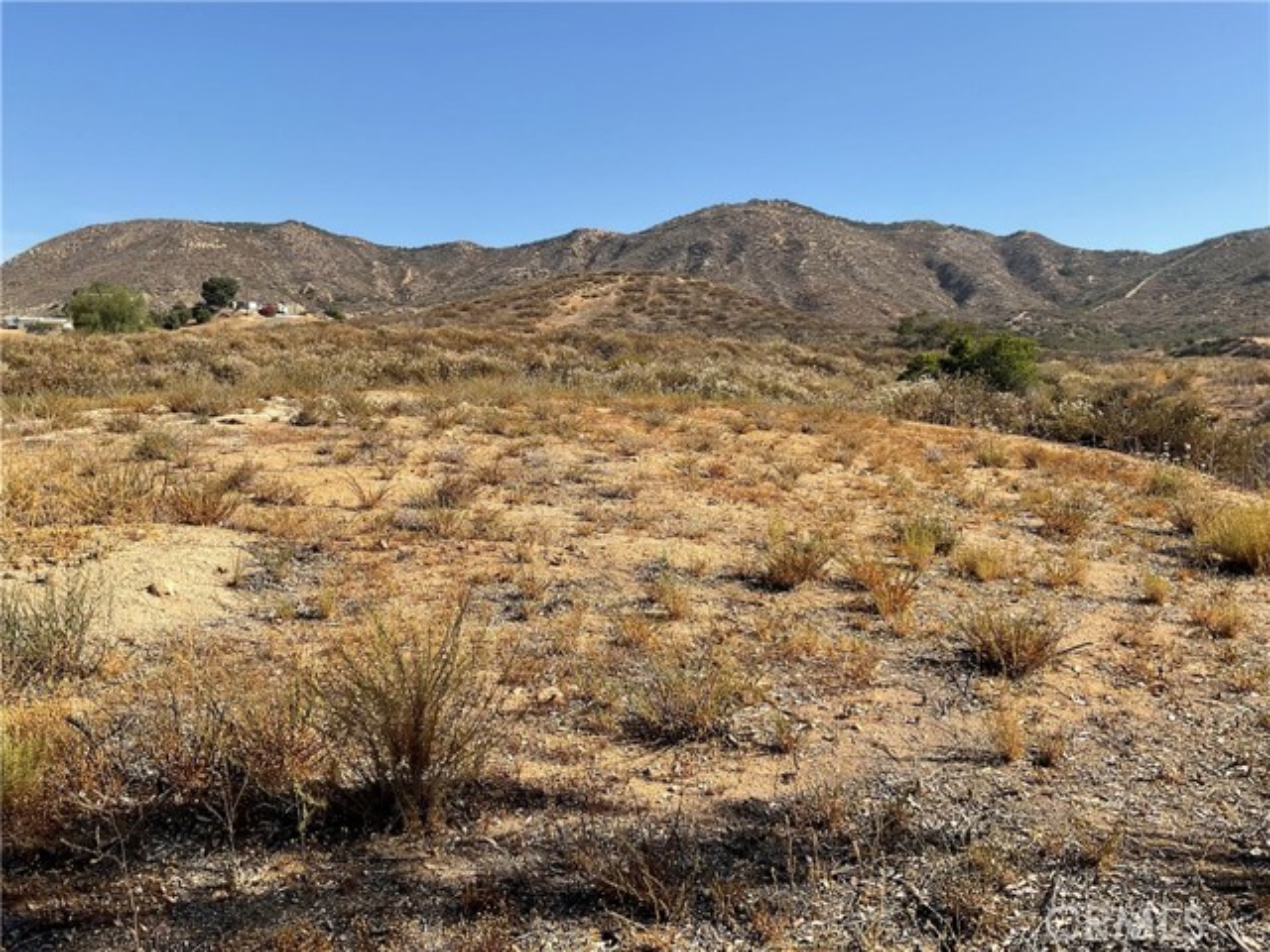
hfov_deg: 61.7
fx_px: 1064
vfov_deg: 48.2
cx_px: 635
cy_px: 476
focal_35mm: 29
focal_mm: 3
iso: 16
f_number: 1.8
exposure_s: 1/1675
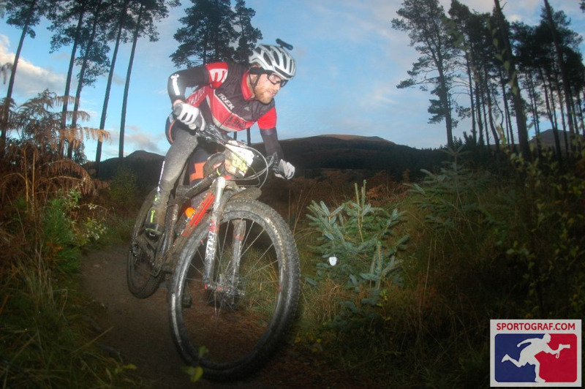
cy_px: 194
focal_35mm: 24
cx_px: 292
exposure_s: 1/500
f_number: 3.5
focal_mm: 16
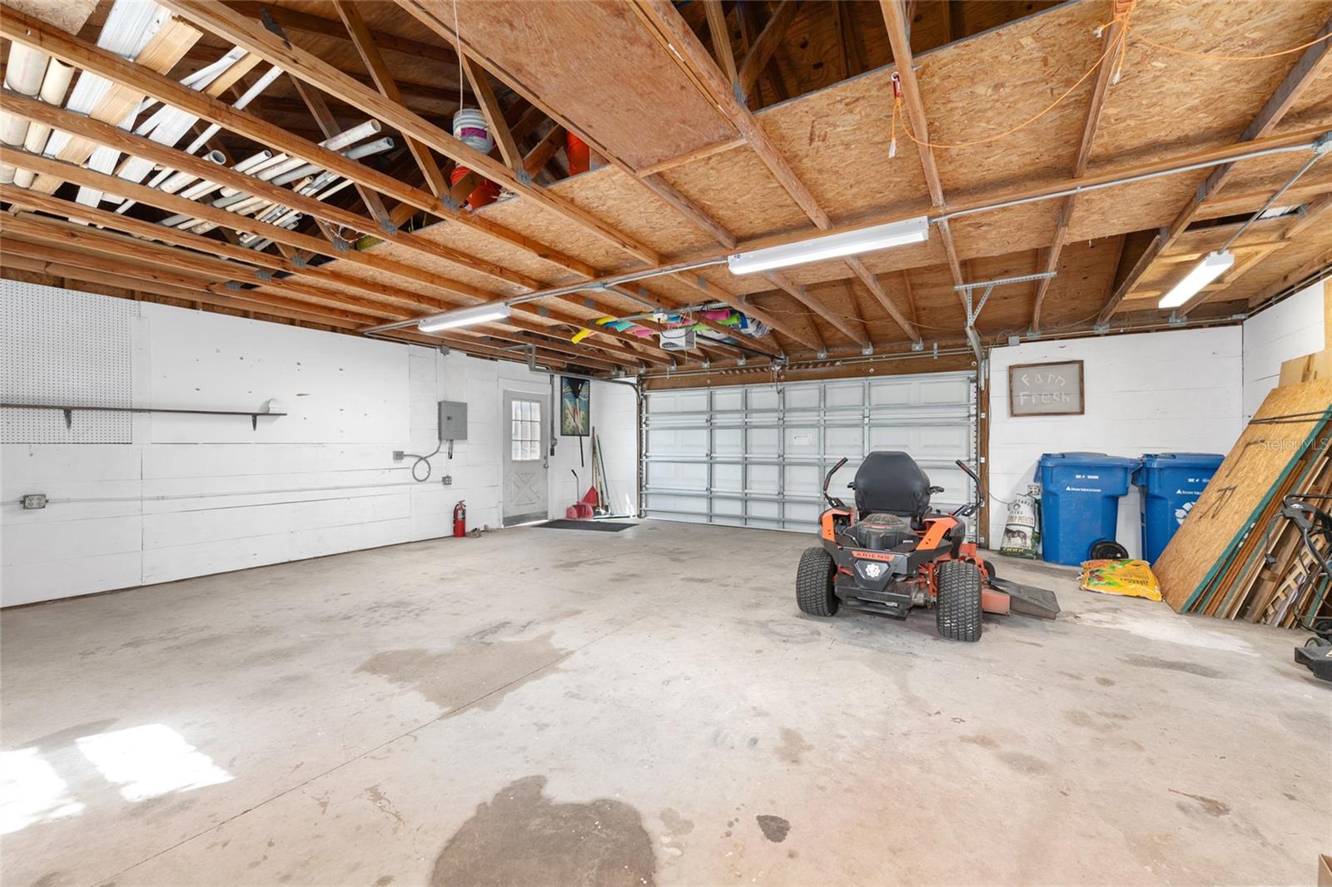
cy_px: 444
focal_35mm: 14
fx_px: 518
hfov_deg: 104.3
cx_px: 666
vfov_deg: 81.2
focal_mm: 14
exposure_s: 1/4
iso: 400
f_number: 7.1
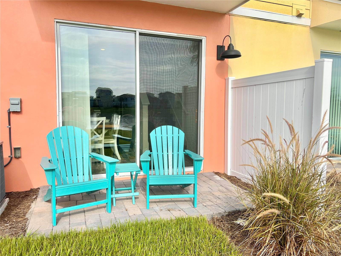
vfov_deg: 53.1
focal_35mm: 26
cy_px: 128
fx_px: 256
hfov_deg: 67.3
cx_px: 170
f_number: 1.5
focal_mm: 5.7
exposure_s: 1/5587
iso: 50
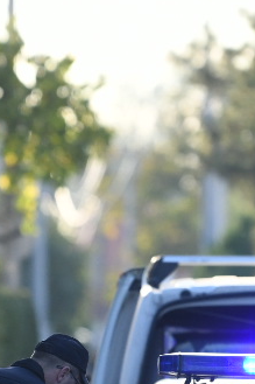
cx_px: 56
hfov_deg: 1.4
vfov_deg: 2.1
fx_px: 10476
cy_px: 308
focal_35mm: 985
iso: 1000
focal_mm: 200
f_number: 3.2
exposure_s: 1/2500
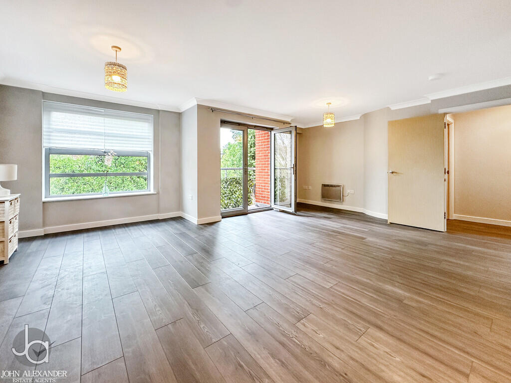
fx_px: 207
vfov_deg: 85.7
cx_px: 256
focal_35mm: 14
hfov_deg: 102.1
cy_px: 192
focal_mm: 2.22
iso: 160
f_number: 2.2
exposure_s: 1/100
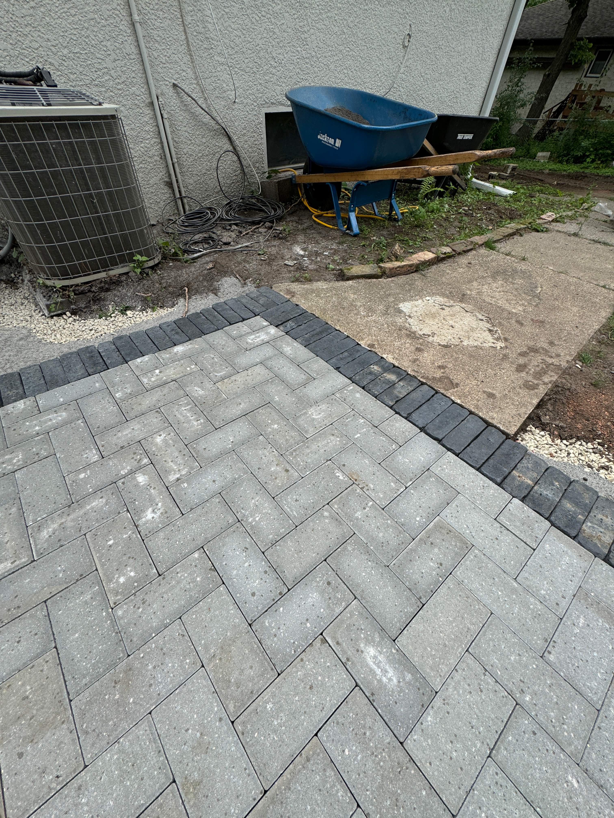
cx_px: 307
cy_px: 409
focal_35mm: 14
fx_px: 331
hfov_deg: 85.7
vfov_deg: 102.1
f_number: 2.2
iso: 40
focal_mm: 2.22
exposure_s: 1/359
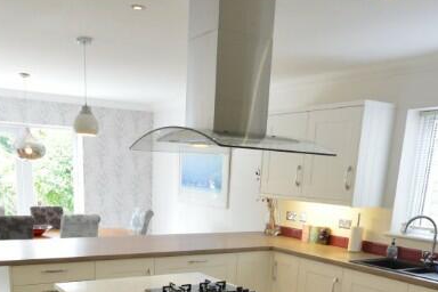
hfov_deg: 48.4
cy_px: 326
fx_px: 487
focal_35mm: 40
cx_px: 205
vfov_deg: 29.8
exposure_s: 1/15
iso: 400
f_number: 8
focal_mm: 10
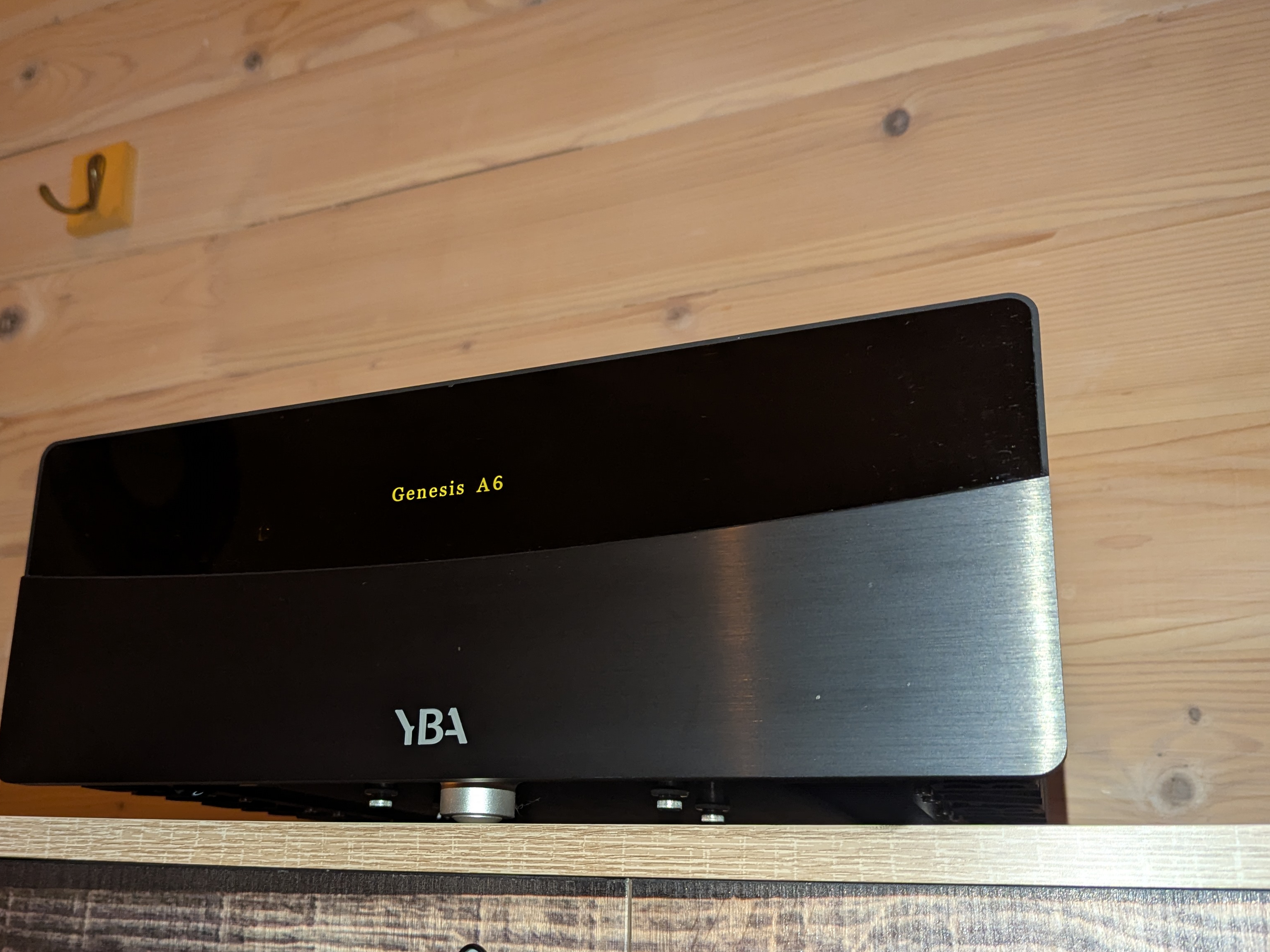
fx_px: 1174
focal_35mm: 32
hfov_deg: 56.4
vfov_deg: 43.6
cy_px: 631
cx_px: 504
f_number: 1.85
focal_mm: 6.81
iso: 835
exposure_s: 1/100
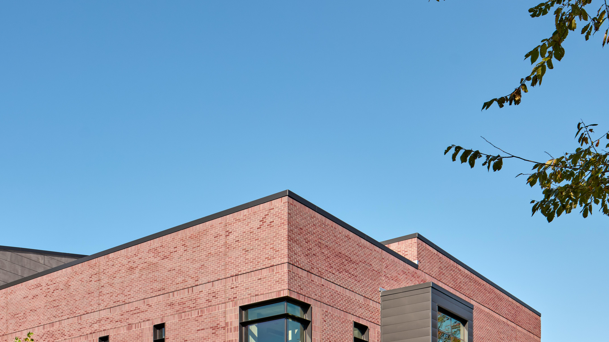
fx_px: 711
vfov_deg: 26.6
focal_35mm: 44
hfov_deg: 43.2
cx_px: 83
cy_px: 271
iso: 200
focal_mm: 24
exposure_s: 1/100
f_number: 13
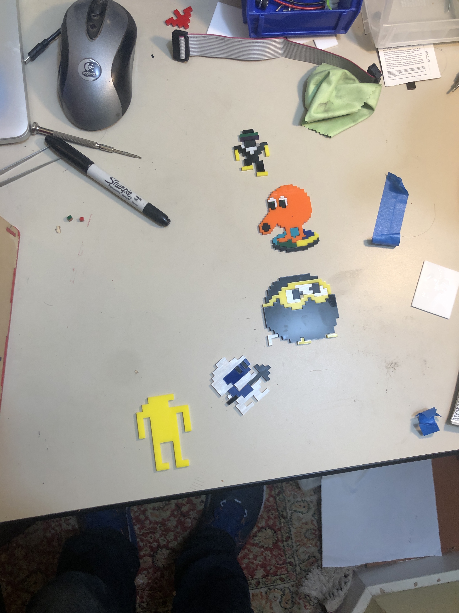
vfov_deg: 63.4
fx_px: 495
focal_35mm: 28
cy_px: 306
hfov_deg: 49.7
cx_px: 230
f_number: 1.8
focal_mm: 4
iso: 32
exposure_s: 1/30
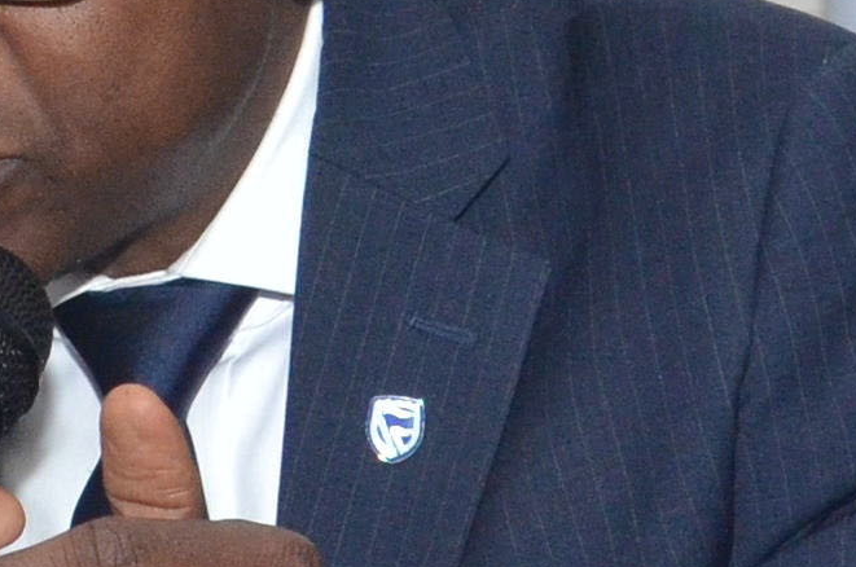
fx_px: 5570
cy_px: -39
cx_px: 13
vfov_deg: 5.8
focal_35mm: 235
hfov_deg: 8.7
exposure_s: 1/80
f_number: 5.6
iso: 1000
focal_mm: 21
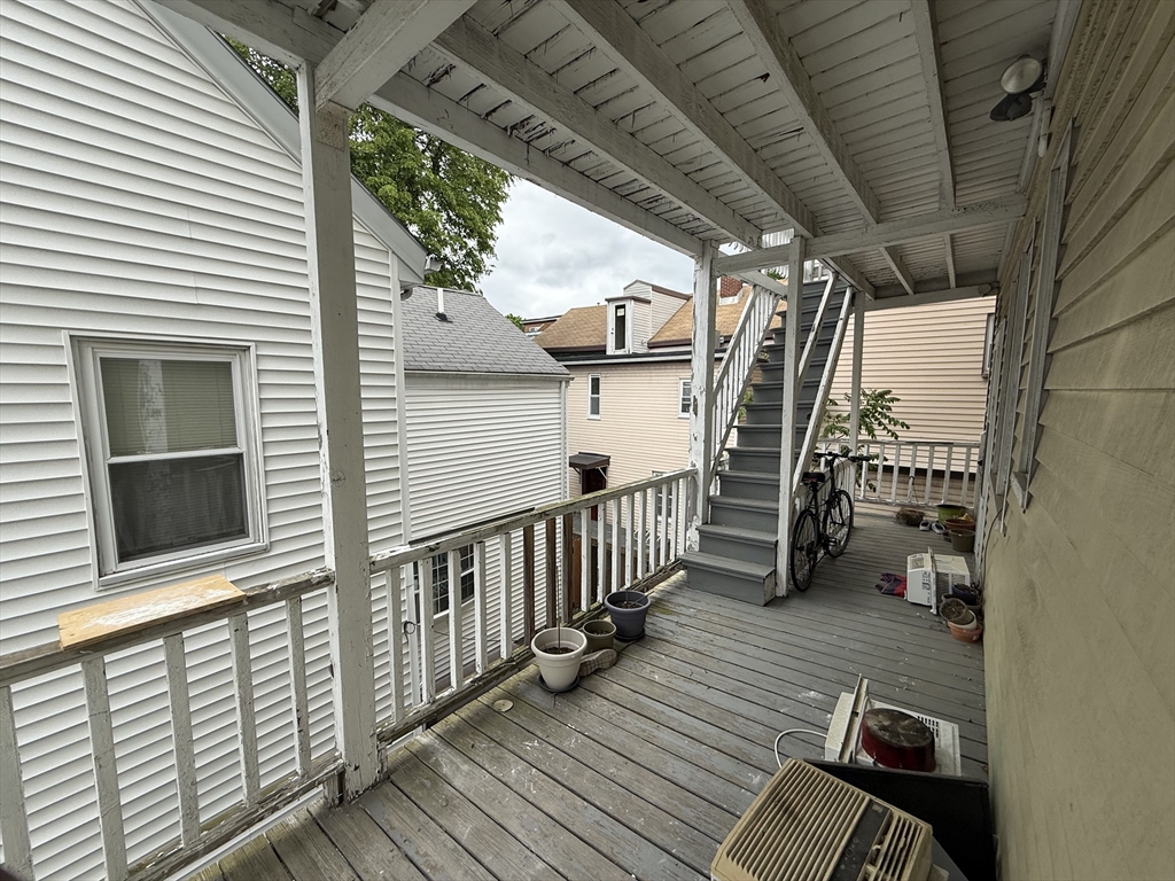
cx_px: 588
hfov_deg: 102.1
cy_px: 440
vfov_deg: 85.7
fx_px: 475
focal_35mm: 14
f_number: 2.2
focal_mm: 2.22
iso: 64
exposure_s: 1/1368
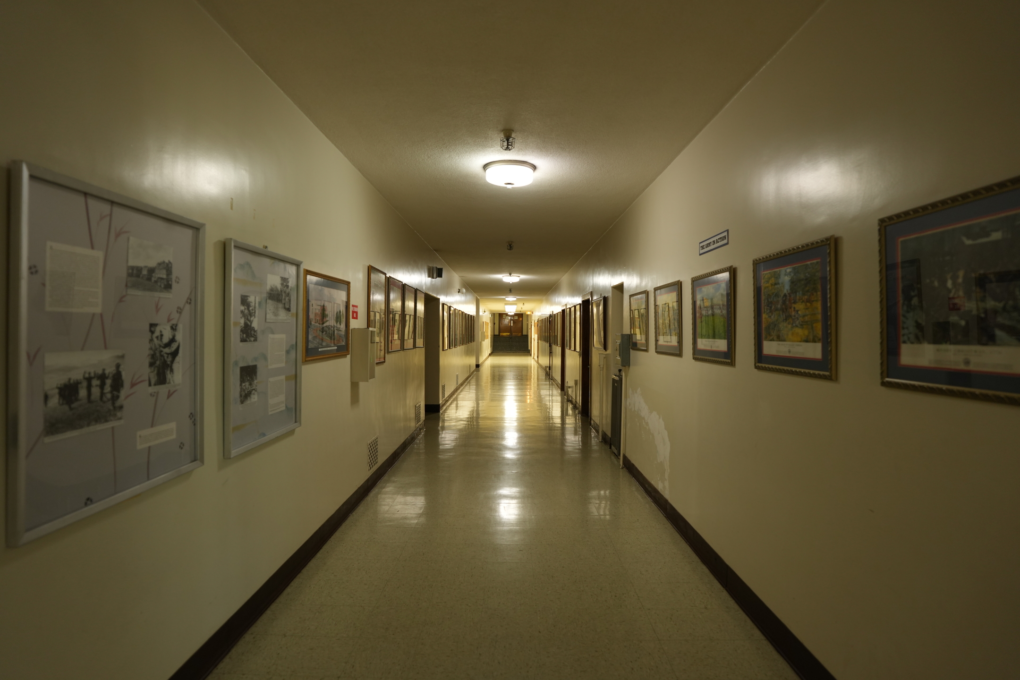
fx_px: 510
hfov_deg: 90.0
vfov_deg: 67.4
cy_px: 340
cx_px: 510
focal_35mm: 18
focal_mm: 18
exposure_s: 1/30
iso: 500
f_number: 2.8
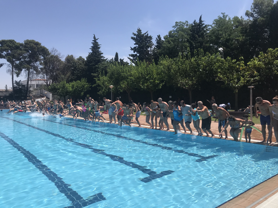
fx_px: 225
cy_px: 104
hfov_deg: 63.4
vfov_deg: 49.7
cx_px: 139
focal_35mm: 28
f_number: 1.8
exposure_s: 1/3425
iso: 20
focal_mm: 3.99
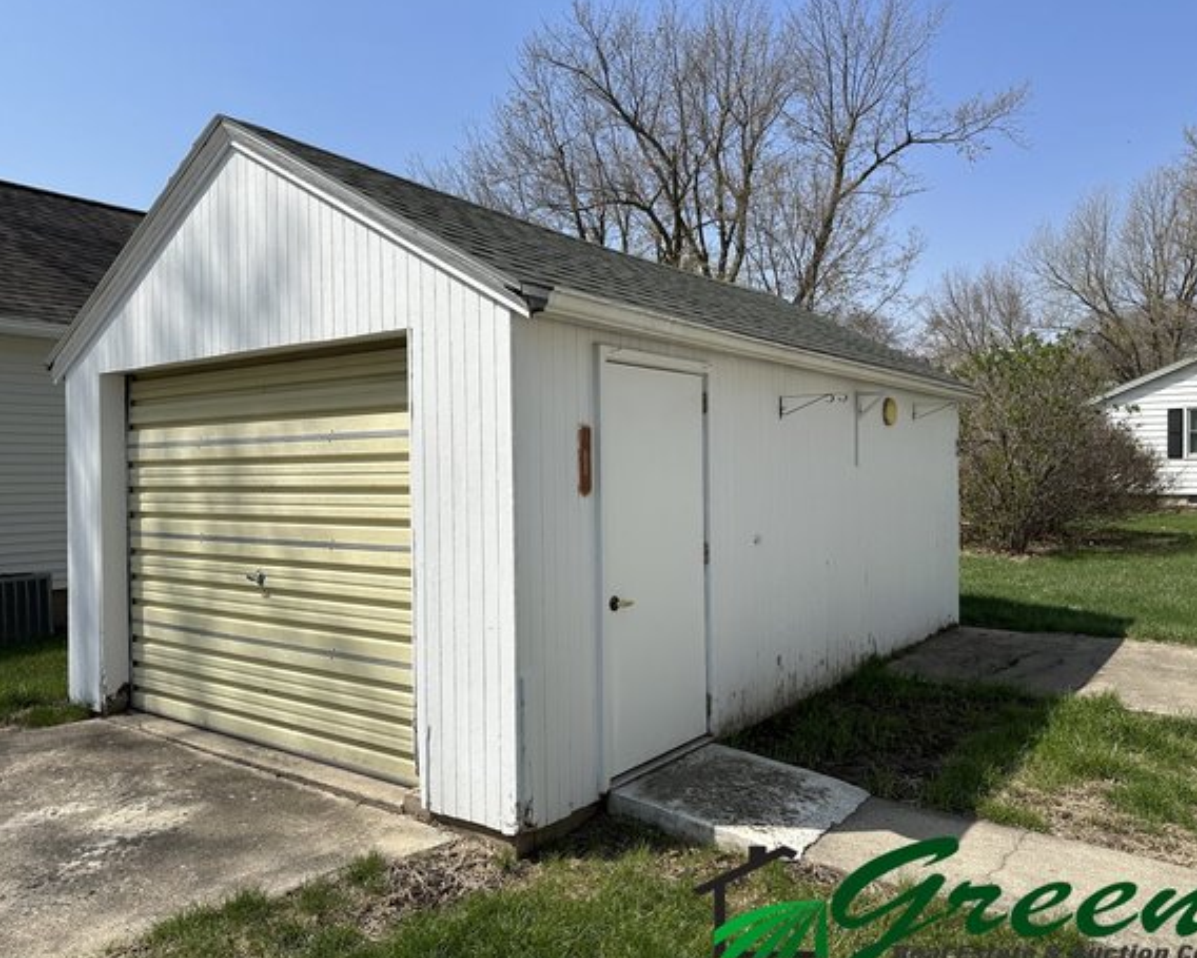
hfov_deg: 65.9
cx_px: 562
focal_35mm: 26
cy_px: 490
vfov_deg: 55.0
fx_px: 922
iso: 80
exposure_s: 1/7042
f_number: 1.78
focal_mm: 6.86
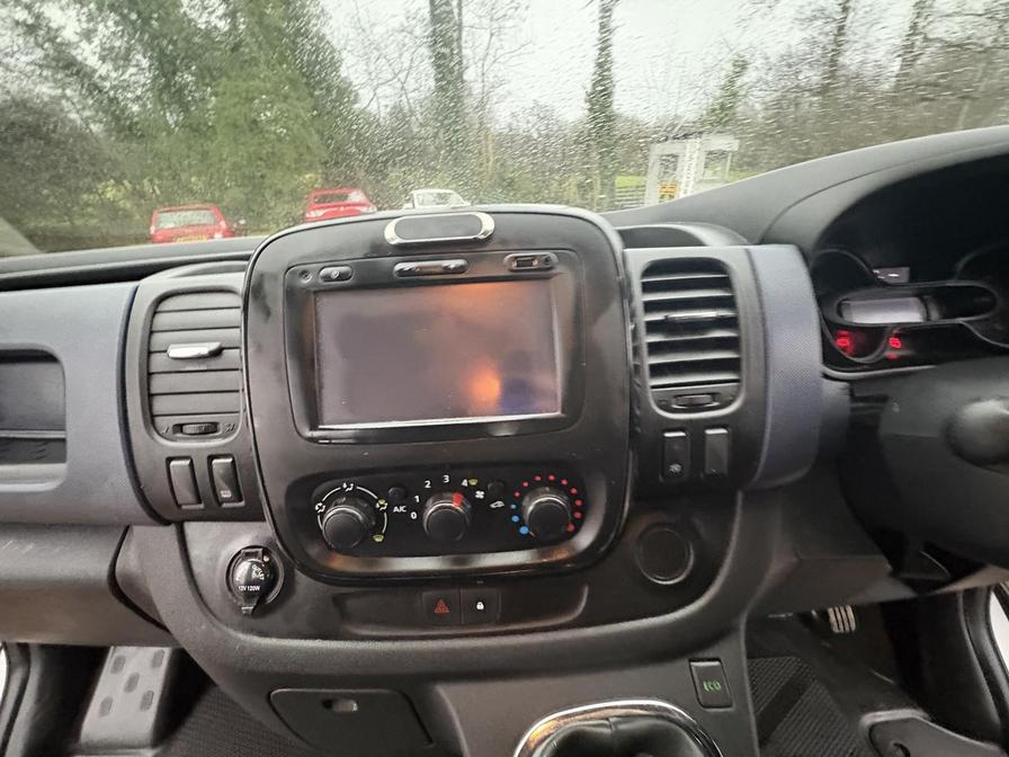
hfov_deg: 102.1
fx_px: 408
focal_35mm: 14
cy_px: 378
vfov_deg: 85.7
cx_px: 504
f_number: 2.2
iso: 1250
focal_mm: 2.22
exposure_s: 1/30
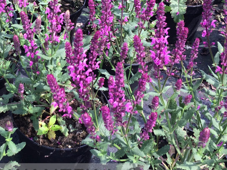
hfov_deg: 29.7
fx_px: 413
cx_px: 34
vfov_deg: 23.1
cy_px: 51
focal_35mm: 63
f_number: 2.2
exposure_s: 1/376
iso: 32
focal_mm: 4.15
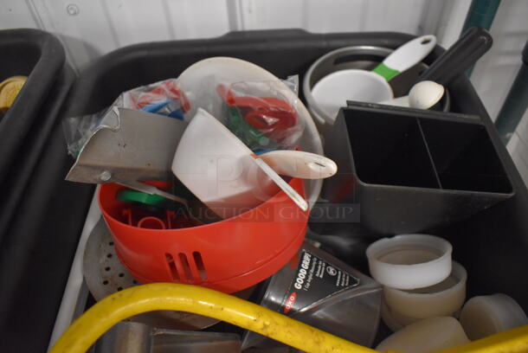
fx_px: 396
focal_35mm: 27
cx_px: 264
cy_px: 176
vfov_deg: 48.0
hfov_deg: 67.3
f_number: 3.5
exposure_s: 1/60
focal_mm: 18
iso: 3200
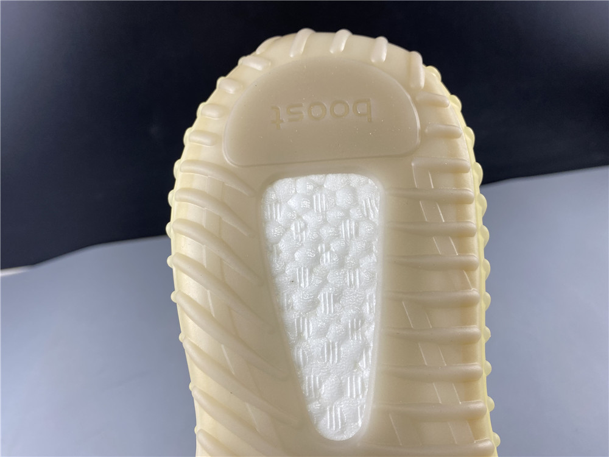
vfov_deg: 53.1
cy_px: 228
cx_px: 304
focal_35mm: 26
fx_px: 457
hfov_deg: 67.3
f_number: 1.8
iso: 40
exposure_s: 1/100
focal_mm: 4.25
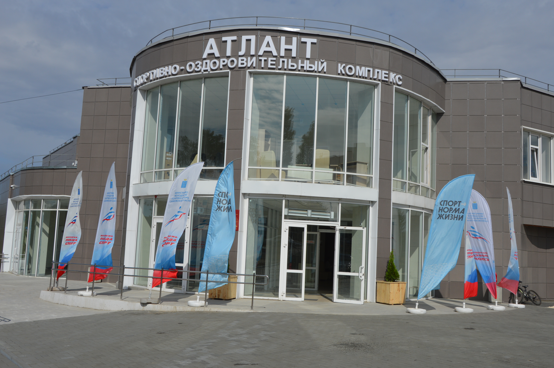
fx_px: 577
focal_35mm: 38
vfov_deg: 35.4
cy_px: 184
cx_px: 277
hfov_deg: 51.3
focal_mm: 25
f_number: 10
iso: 100
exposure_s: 1/400
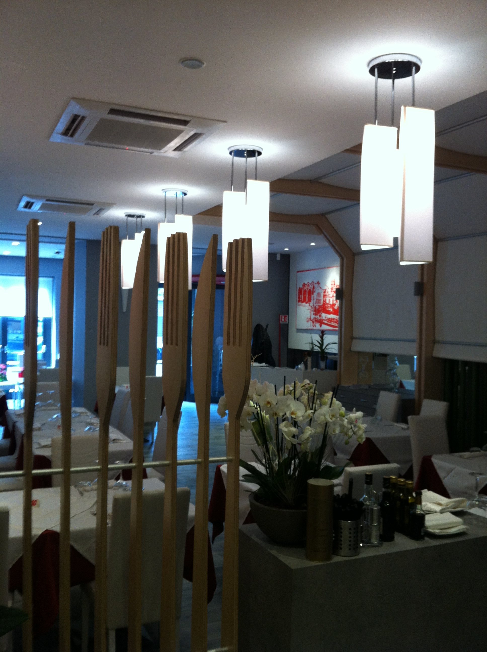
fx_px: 658
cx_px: 244
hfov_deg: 40.6
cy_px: 326
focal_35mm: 35
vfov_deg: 52.7
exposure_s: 1/15
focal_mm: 3.85
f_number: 2.8
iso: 80
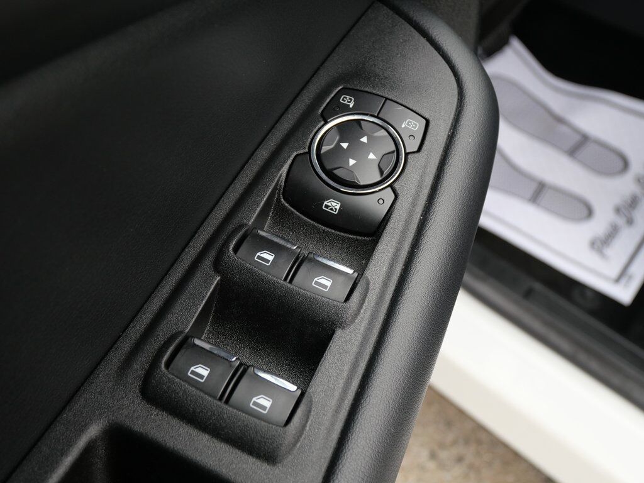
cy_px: 242
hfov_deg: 56.8
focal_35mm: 32
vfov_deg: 44.2
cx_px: 322
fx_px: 595
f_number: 4
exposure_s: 1/60
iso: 500
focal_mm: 16
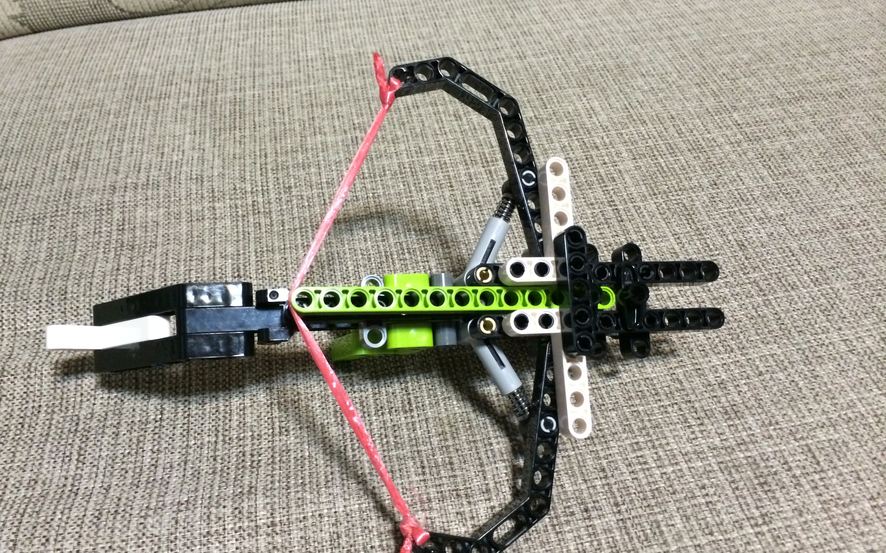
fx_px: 773
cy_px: 305
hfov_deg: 59.7
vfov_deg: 39.4
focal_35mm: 32
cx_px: 443
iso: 320
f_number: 2.2
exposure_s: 1/15
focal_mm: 4.12
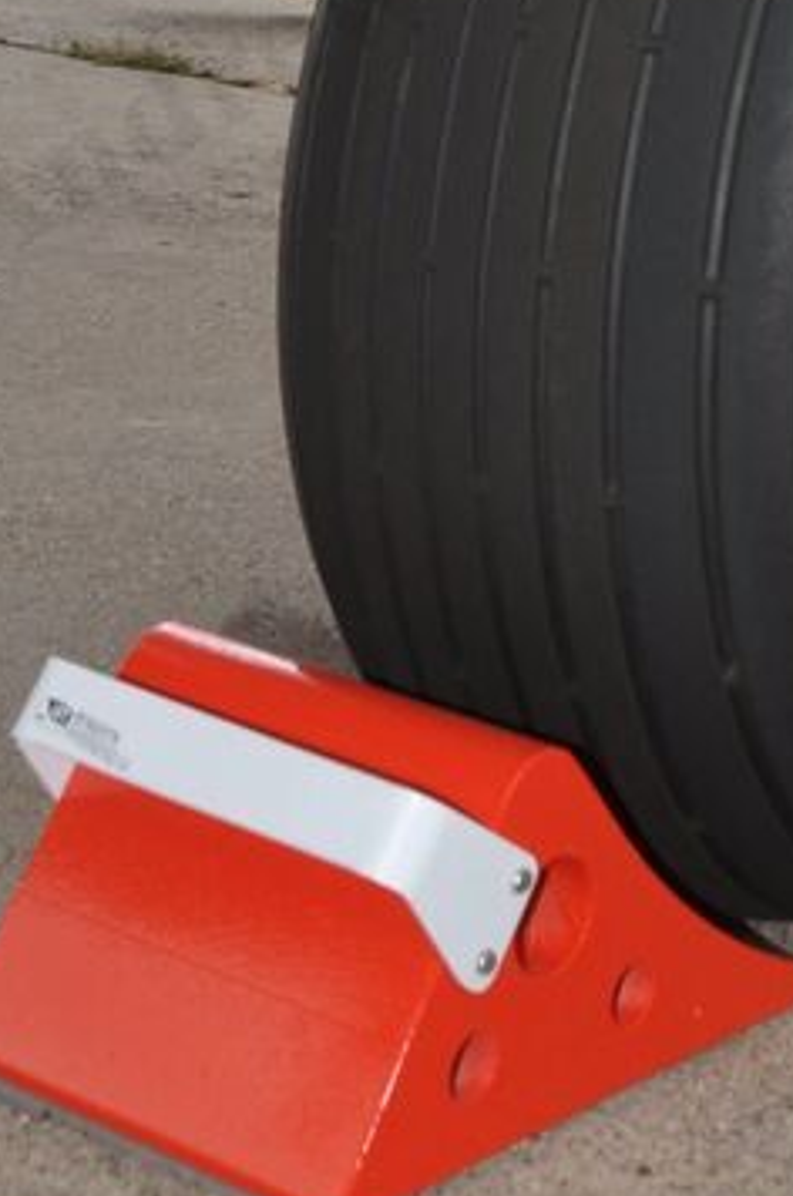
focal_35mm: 92
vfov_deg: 19.9
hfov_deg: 14.1
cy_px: -480
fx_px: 3045
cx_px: 1085
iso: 200
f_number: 8
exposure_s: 1/200
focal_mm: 17
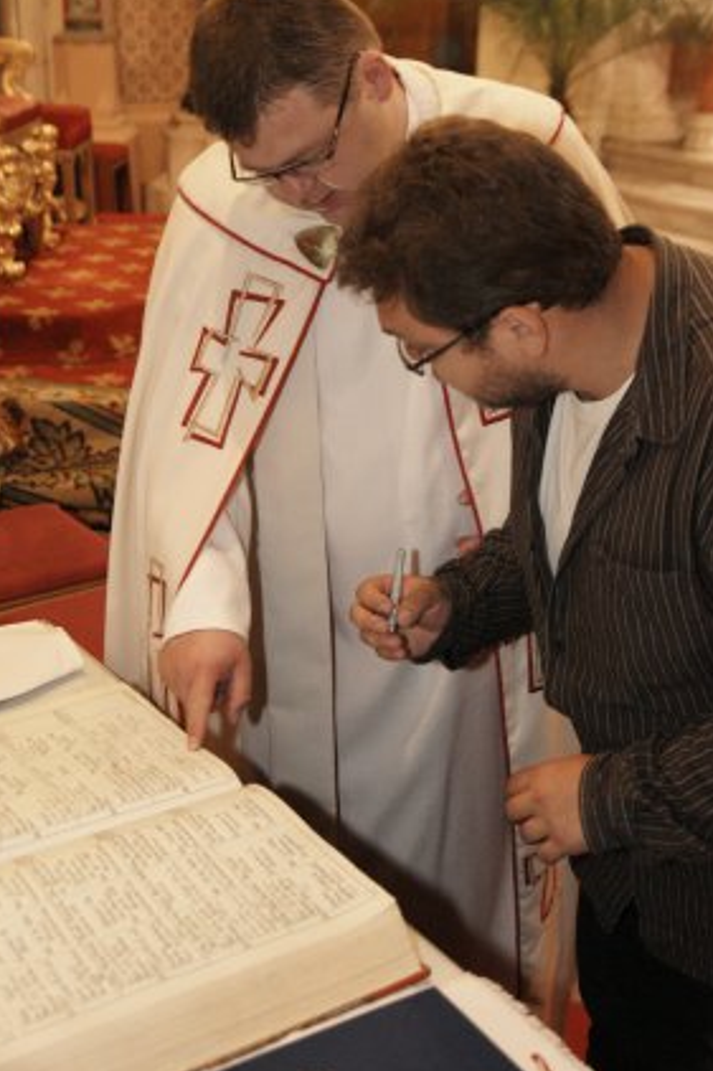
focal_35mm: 48
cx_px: 353
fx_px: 1427
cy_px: 513
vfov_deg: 41.1
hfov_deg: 28.1
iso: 3200
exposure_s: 1/60
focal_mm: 30
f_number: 3.5
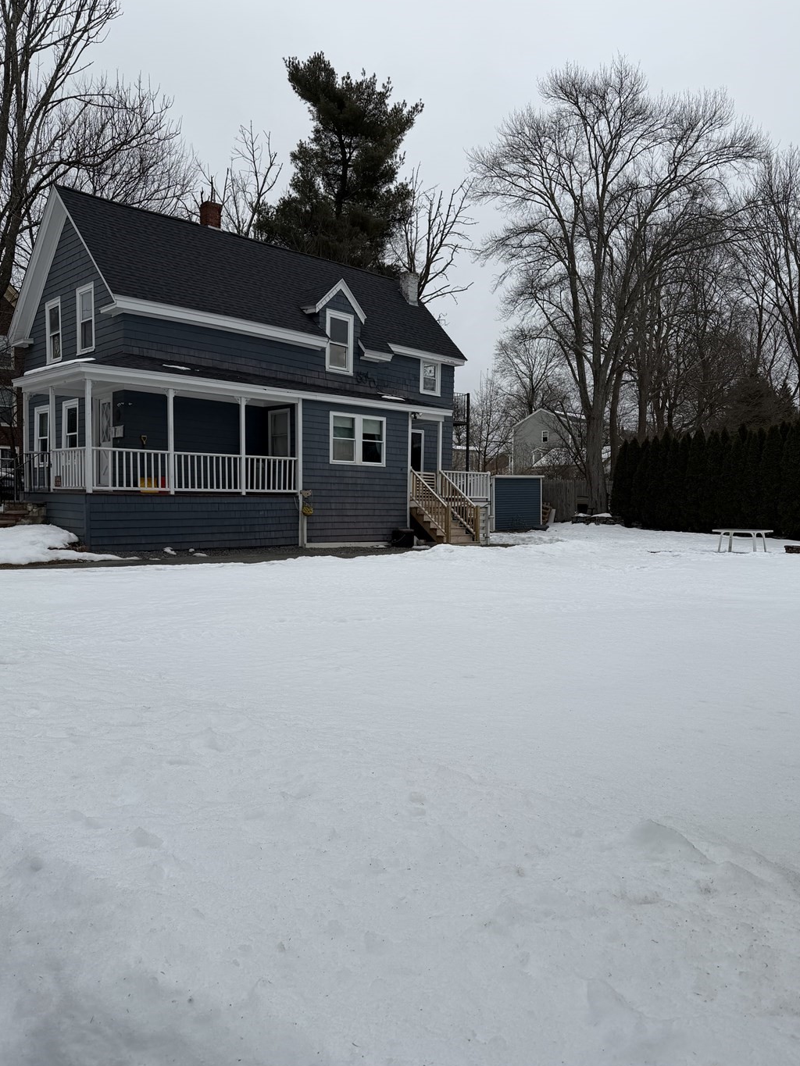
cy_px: 539
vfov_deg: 65.3
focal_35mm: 27
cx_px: 424
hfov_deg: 51.3
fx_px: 832
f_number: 1.78
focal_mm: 6.76
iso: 80
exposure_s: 1/2801
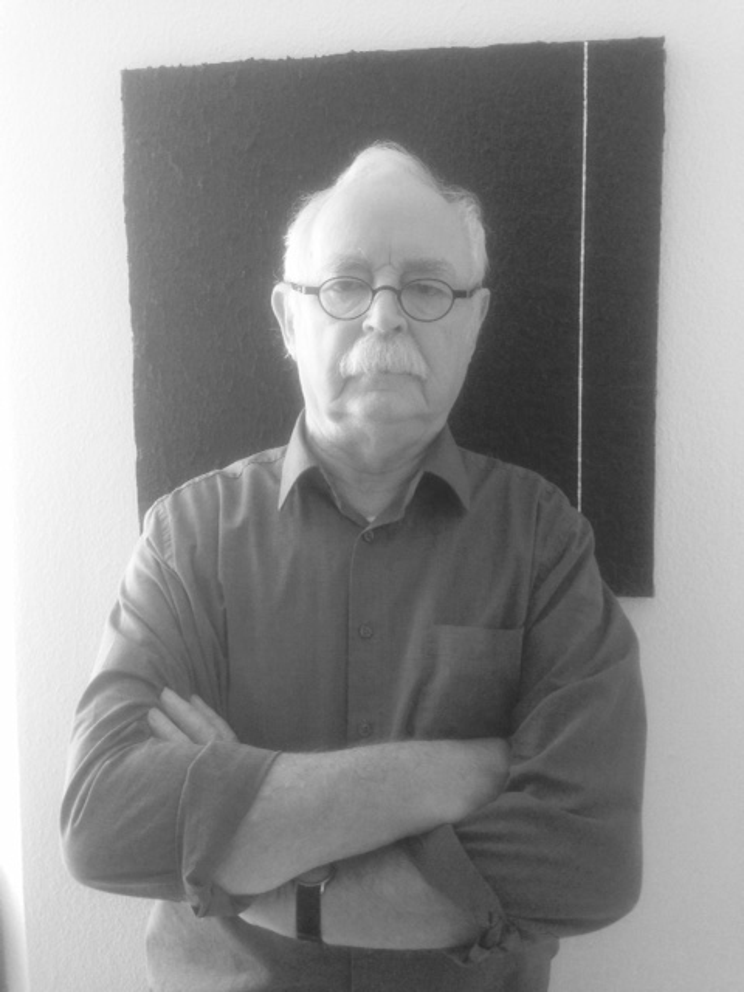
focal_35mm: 33
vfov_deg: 55.4
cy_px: 496
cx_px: 372
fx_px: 946
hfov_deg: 42.9
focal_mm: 4.12
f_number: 2.4
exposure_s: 1/40
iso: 50
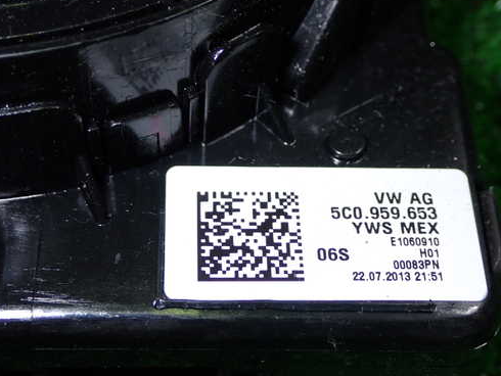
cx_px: 285
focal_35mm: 71
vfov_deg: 20.7
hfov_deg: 27.4
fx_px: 1028
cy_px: 182
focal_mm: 10.35
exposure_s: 1/80
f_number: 3.5
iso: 200
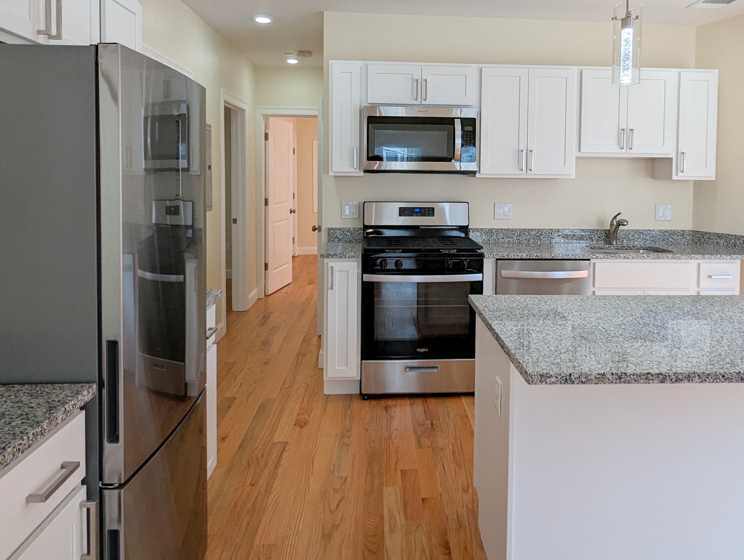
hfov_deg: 67.1
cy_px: 197
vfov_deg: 52.4
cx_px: 411
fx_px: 560
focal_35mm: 26
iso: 52
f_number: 2.2
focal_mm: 2.35
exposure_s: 1/120
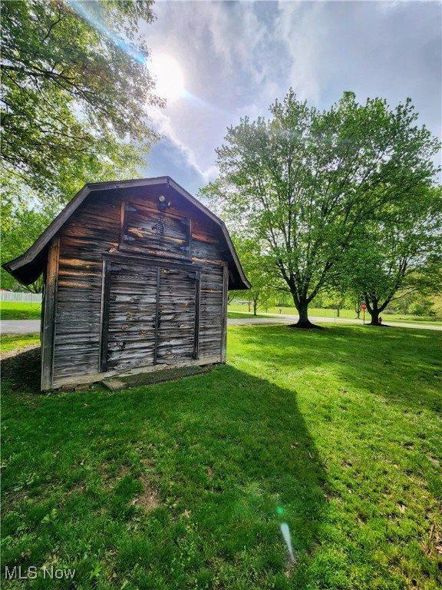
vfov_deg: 106.2
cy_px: 295
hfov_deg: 89.9
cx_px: 221
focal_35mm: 13
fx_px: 221
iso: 50
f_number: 2.2
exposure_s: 1/1704
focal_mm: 2.2
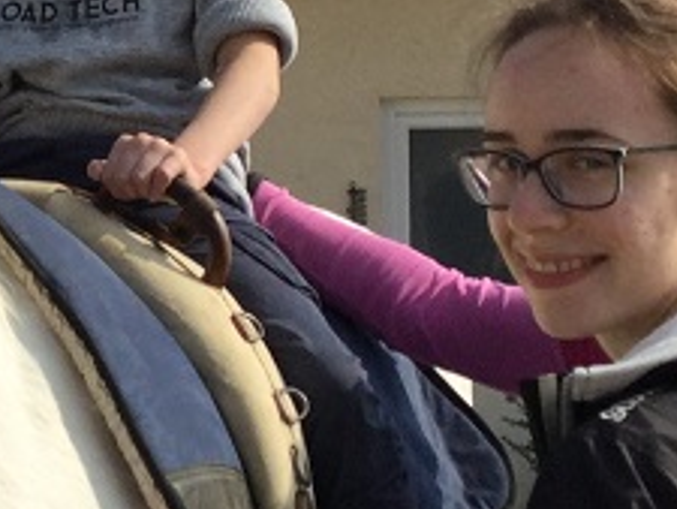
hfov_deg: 13.5
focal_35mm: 141
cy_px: 142
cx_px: -187
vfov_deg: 10.5
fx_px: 2759
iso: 25
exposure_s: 1/1698
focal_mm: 3.3
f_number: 2.4
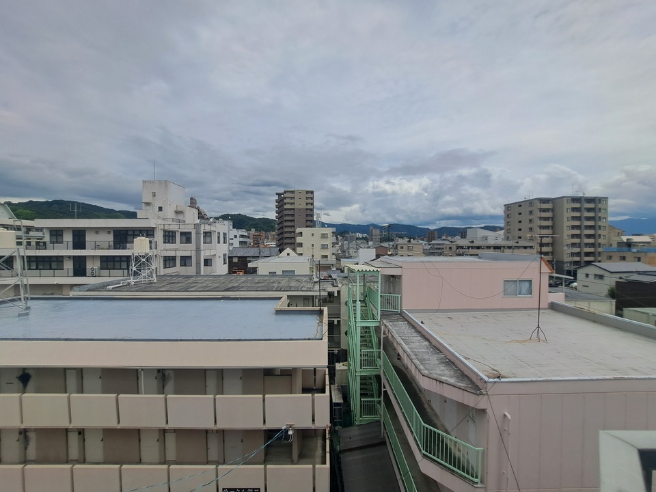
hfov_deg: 106.2
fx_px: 246
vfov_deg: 89.9
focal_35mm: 13
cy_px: 246
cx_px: 328
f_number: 2.2
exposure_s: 1/1733
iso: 50
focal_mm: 1.74
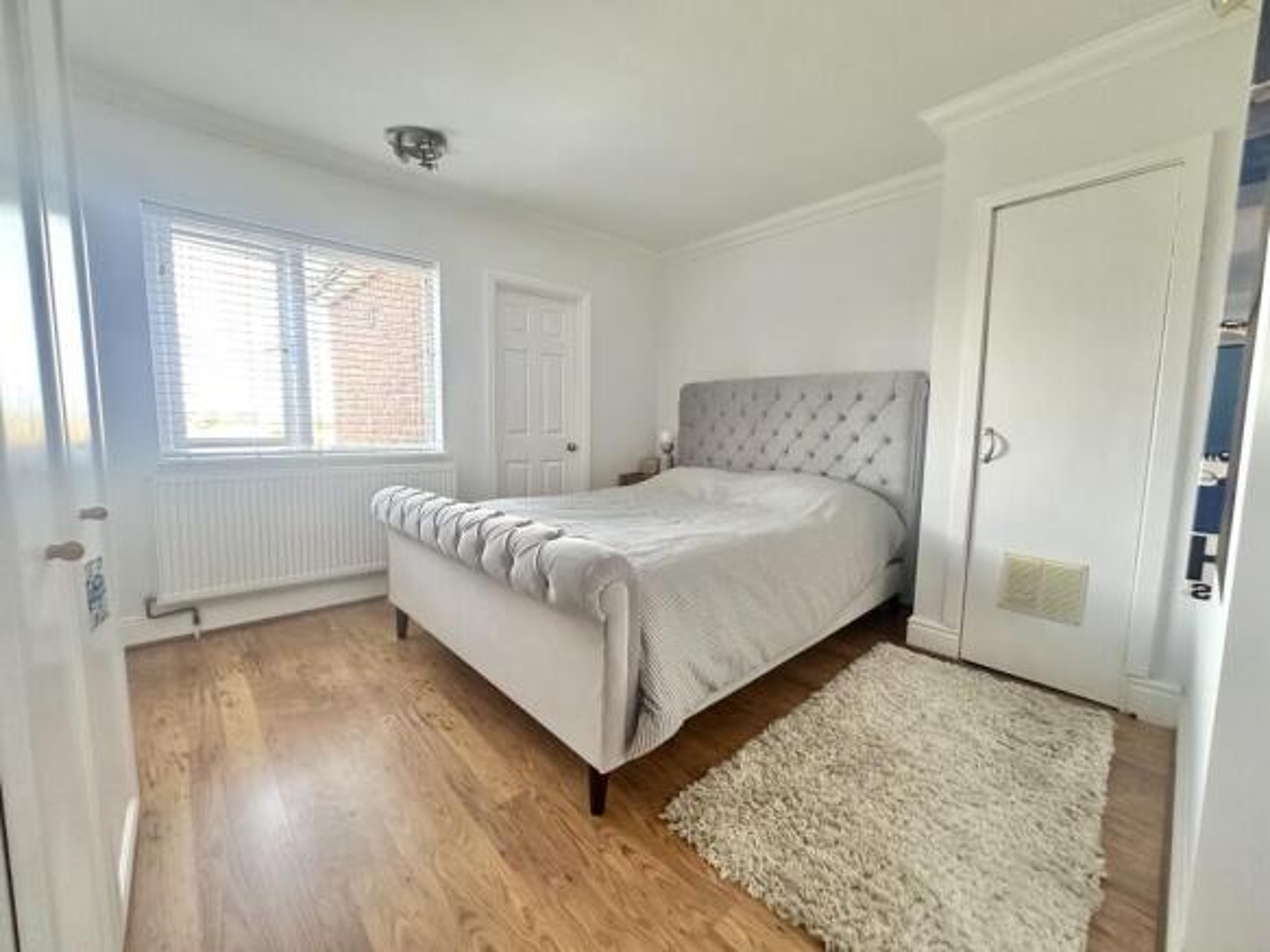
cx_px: 635
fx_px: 514
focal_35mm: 14
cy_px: 476
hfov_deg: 102.1
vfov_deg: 85.7
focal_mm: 2.22
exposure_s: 1/100
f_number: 2.2
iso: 200
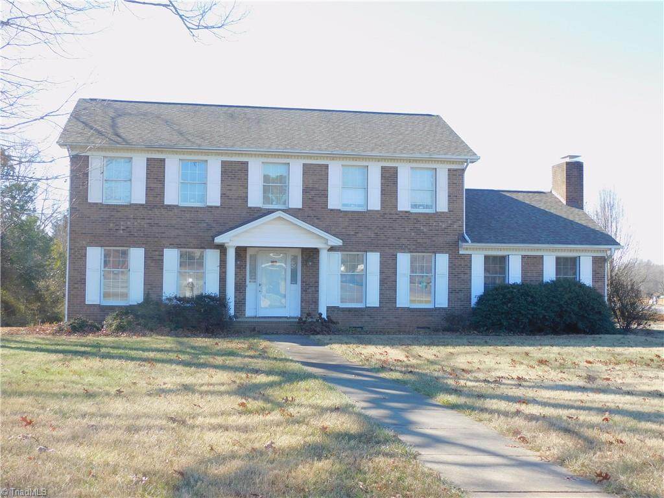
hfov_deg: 42.1
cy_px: 249
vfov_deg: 32.2
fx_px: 863
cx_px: 332
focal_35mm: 45
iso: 125
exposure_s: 1/200
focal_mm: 8.1
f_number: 4
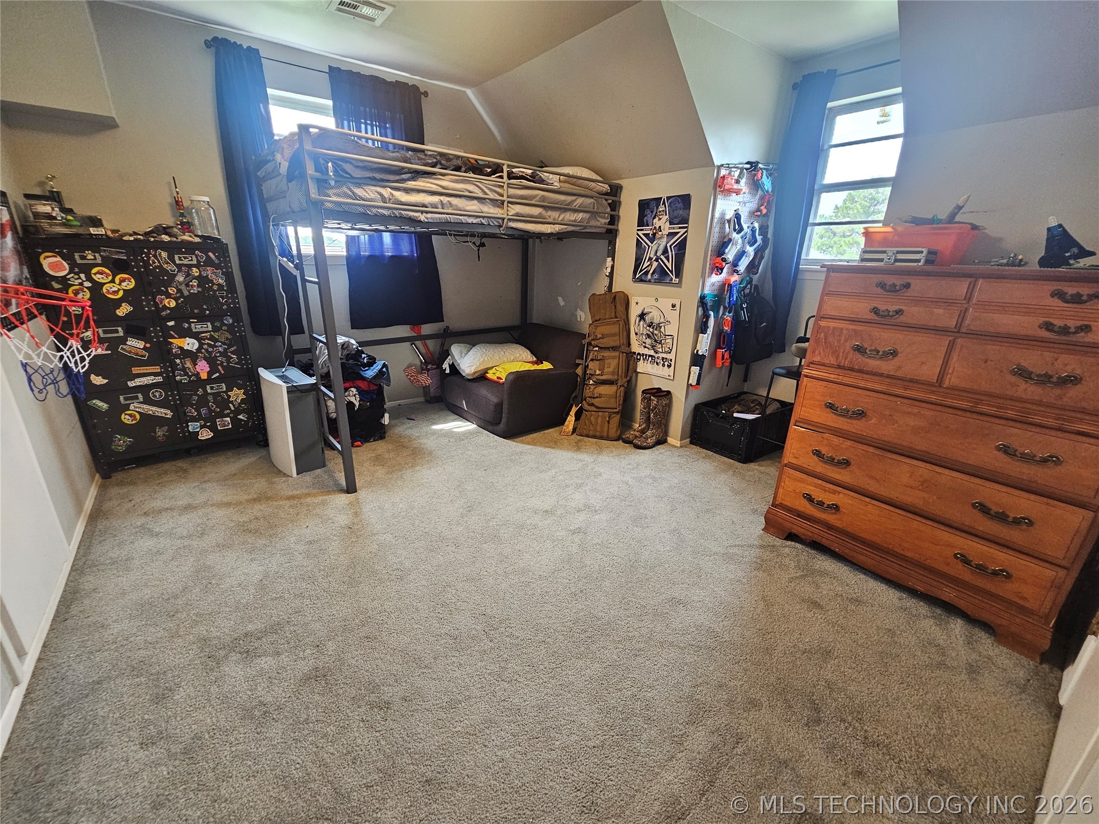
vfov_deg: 89.9
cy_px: 412
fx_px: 413
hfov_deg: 106.2
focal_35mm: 13
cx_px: 550
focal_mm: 2.2
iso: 250
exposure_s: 1/60
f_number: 2.2
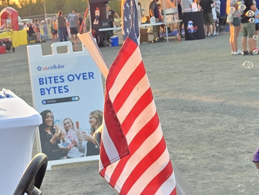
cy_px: 182
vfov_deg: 13.2
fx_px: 831
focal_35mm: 111
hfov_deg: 17.5
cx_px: 39
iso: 25
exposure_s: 1/130
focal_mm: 5.4
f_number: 1.8
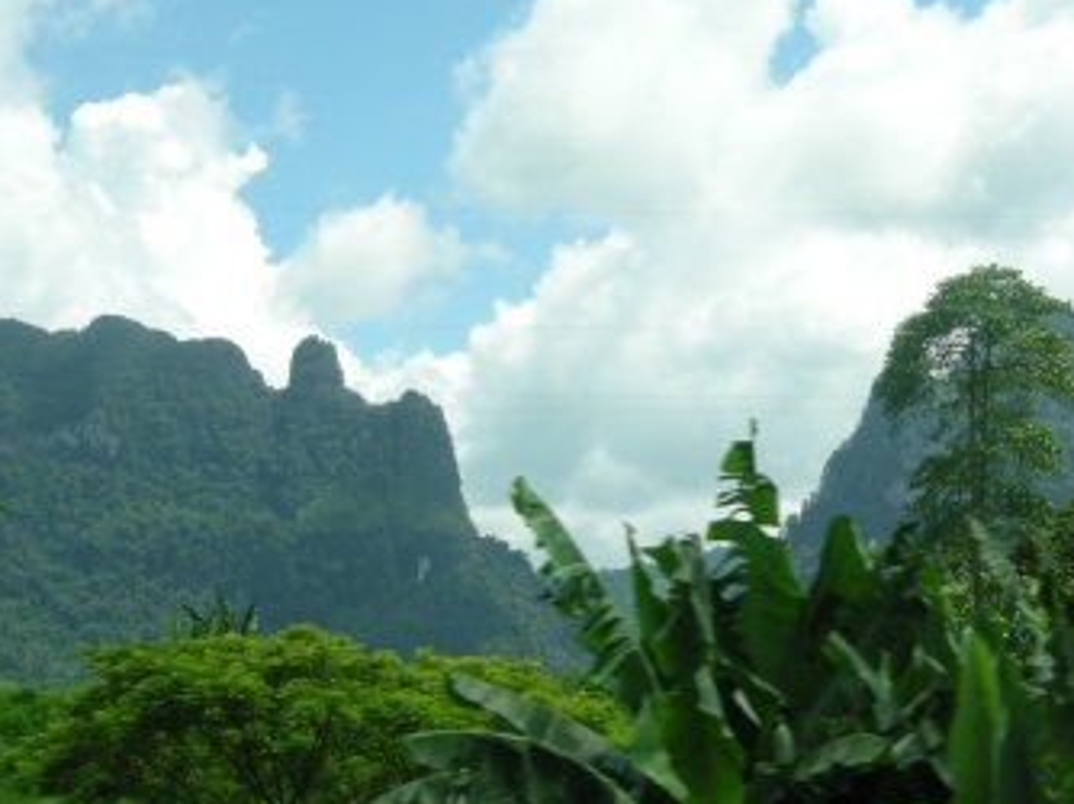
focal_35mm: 69
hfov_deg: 27.8
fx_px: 2139
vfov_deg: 21.2
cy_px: 553
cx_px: 794
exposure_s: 1/289
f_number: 4.8
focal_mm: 7.5
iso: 64
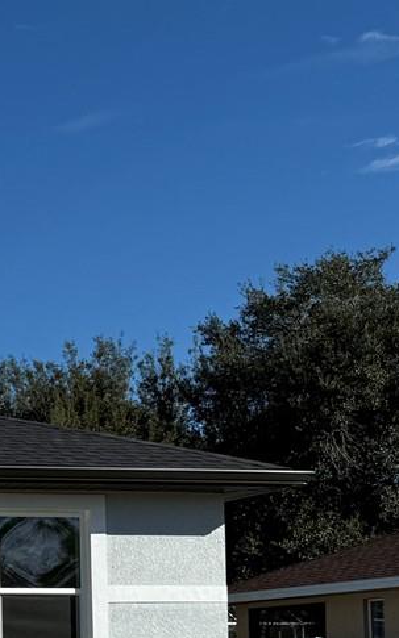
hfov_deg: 13.2
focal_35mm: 84
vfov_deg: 23.8
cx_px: -427
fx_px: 1462
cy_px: 600
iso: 80
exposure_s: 1/9091
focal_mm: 6.76
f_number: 1.78
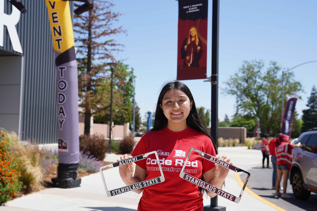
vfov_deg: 30.5
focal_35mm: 44
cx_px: 158
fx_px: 387
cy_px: 106
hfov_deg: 44.5
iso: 100
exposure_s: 1/640
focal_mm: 44
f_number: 4.5
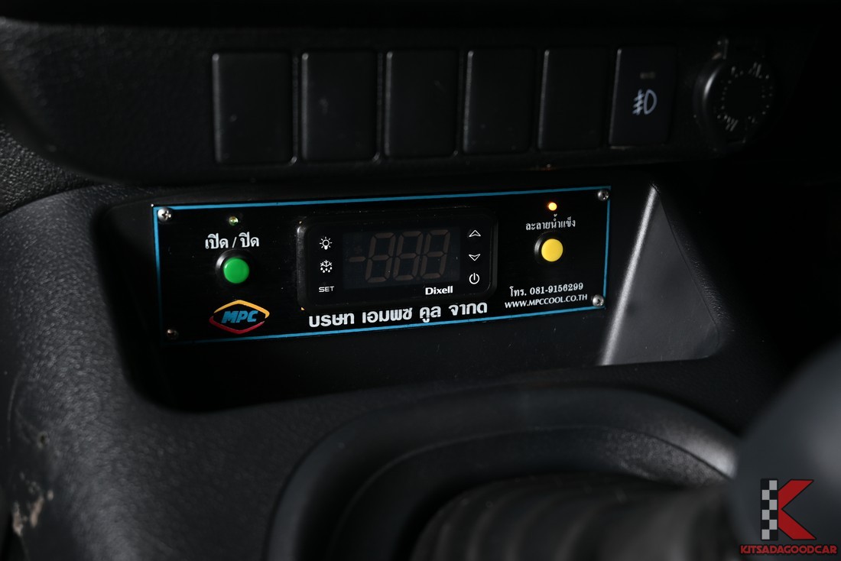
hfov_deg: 45.4
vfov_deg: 31.2
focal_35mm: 43
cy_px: 280
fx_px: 1005
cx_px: 420
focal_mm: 43
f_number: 5.6
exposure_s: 1/30
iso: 200
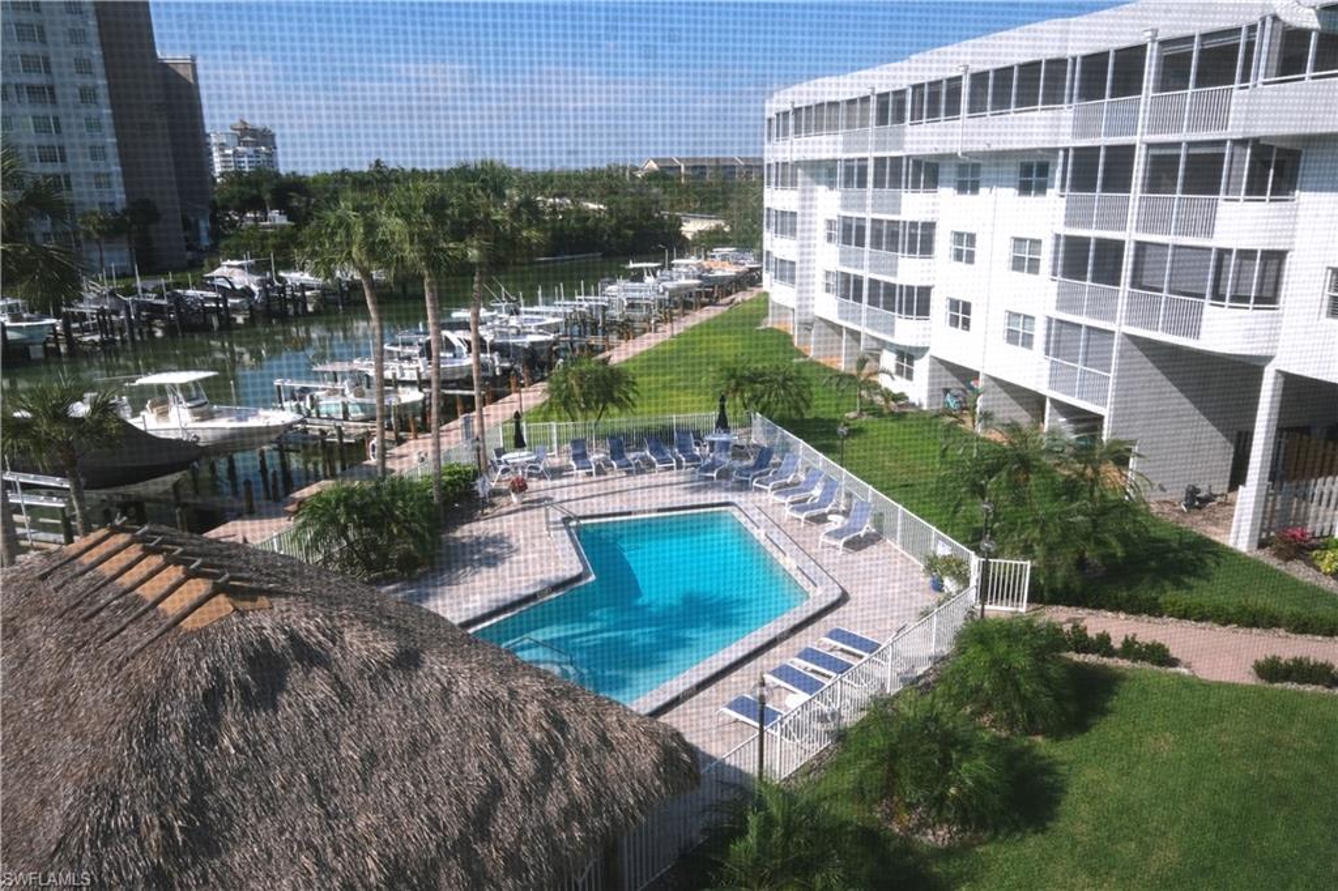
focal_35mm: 25
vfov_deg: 51.3
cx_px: 669
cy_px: 446
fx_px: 929
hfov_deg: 71.5
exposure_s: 1/500
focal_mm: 16.6
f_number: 13
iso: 320
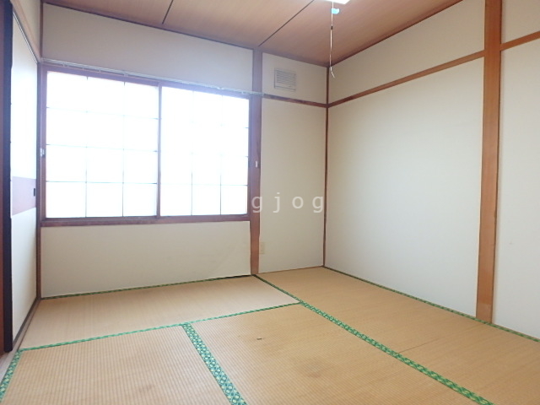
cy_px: 202
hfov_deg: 79.0
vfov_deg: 63.4
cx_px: 270
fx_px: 328
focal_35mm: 21
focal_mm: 3.7
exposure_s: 1/40
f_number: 3.5
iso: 200
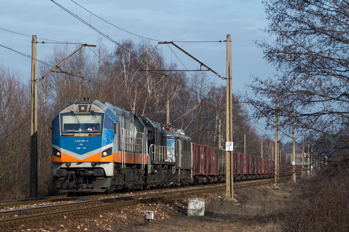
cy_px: 116
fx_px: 1522
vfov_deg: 8.7
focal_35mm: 157
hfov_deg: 13.1
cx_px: 174
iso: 200
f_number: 8
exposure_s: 1/500
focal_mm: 105
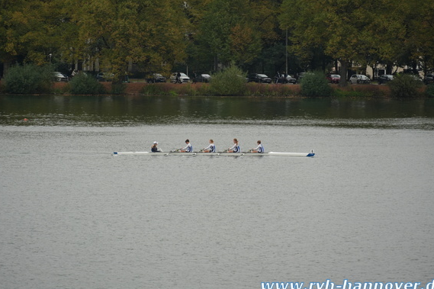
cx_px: 214
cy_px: 138
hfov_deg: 9.3
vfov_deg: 6.2
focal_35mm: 221
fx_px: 2658
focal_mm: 135
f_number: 5.6
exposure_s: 1/250
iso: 320
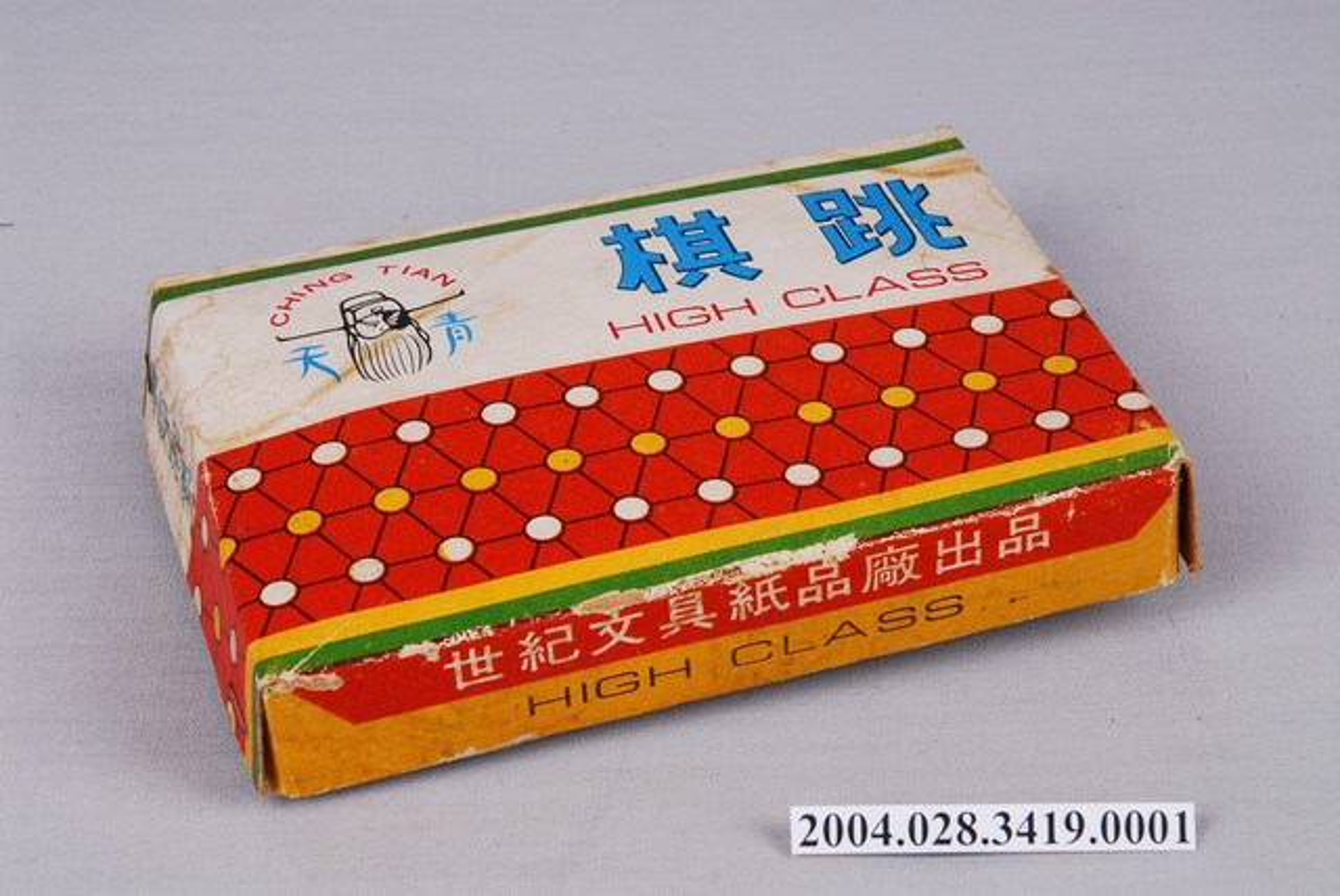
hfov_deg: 19.4
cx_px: 670
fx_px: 3912
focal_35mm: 105
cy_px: 448
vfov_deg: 13.1
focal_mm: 70
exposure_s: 1/125
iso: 100
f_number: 20
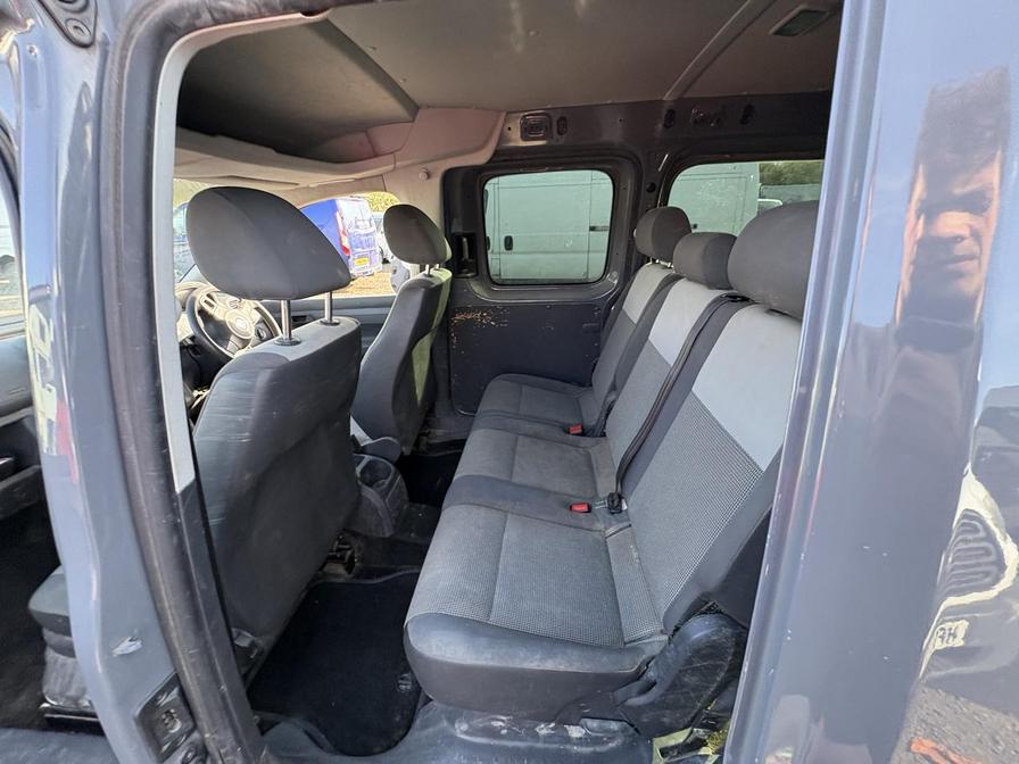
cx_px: 510
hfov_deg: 102.1
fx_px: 412
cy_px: 382
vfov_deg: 85.7
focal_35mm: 14
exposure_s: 1/99
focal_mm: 2.22
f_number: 2.2
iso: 200
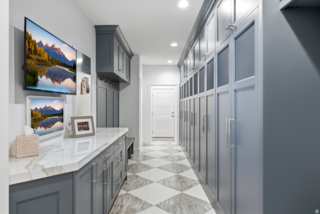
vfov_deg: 56.6
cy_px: 107
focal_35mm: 22
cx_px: 160
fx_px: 198
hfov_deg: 77.8
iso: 320
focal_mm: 22.3
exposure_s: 1/250
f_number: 5
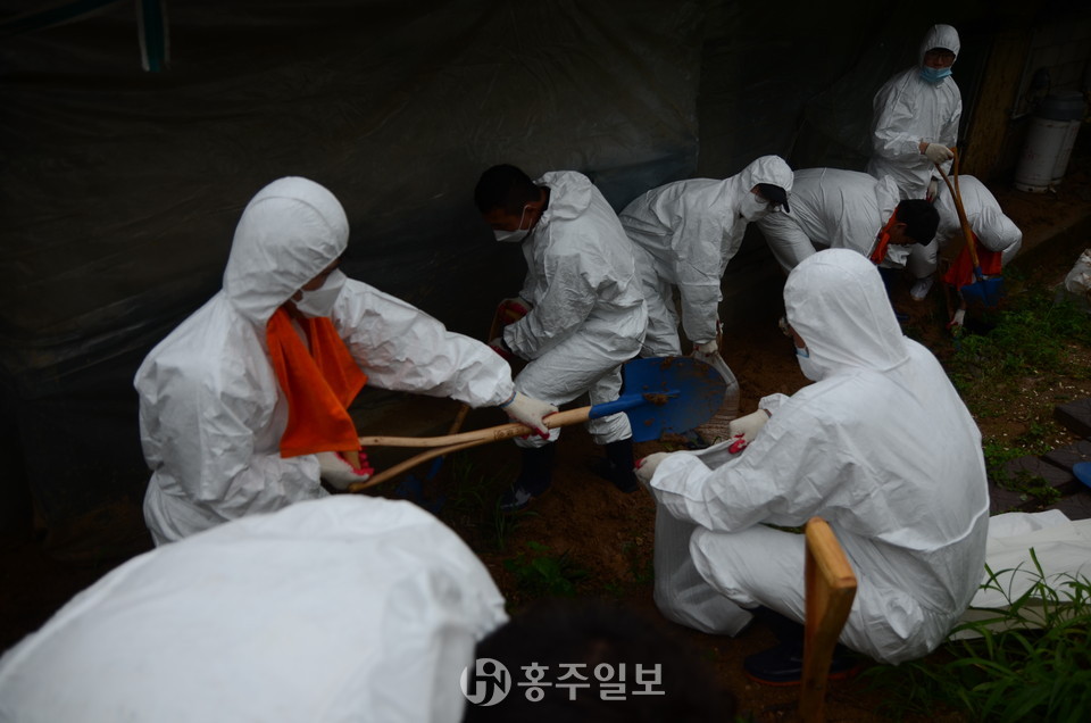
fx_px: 771
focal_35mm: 26
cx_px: 546
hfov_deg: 70.5
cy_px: 362
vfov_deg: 50.2
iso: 100
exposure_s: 1/500
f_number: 2.8
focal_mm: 17
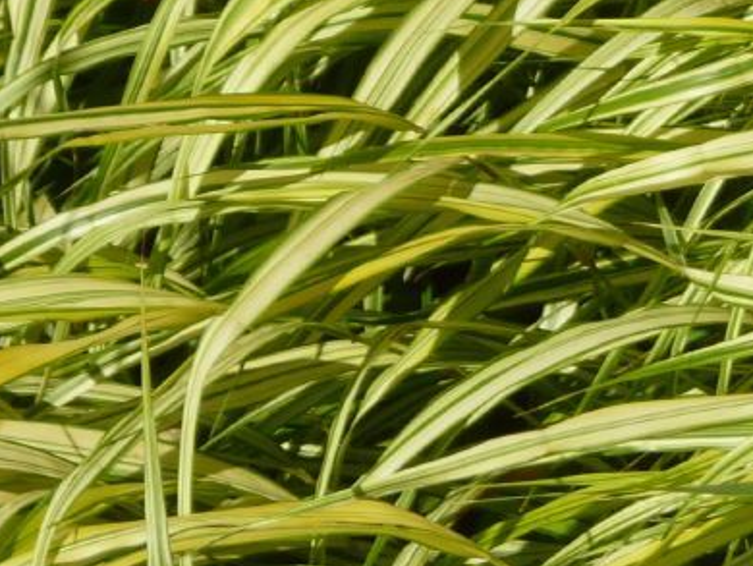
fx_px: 10578
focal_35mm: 486
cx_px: 1046
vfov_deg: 3.1
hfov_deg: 4.1
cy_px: 110
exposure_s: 1/640
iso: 100
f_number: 4.8
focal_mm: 26
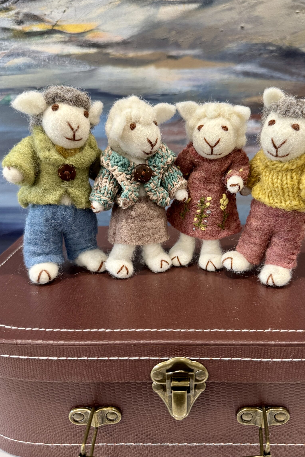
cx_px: 172
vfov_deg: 65.4
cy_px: 238
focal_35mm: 28
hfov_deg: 46.3
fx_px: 356
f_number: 1.78
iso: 320
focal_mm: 6.76
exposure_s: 1/60
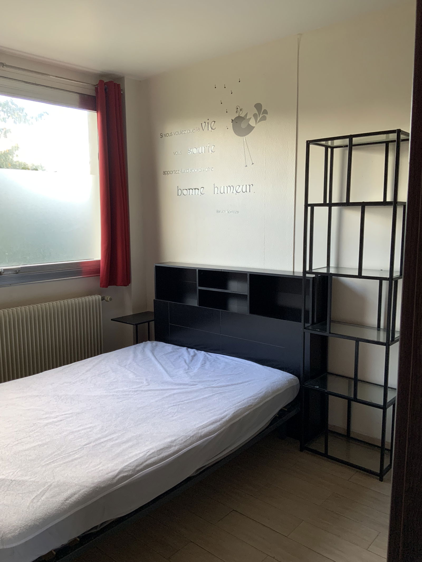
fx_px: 471
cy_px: 281
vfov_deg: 61.7
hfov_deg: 48.2
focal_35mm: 29
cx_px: 211
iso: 64
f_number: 1.8
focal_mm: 3
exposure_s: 1/122
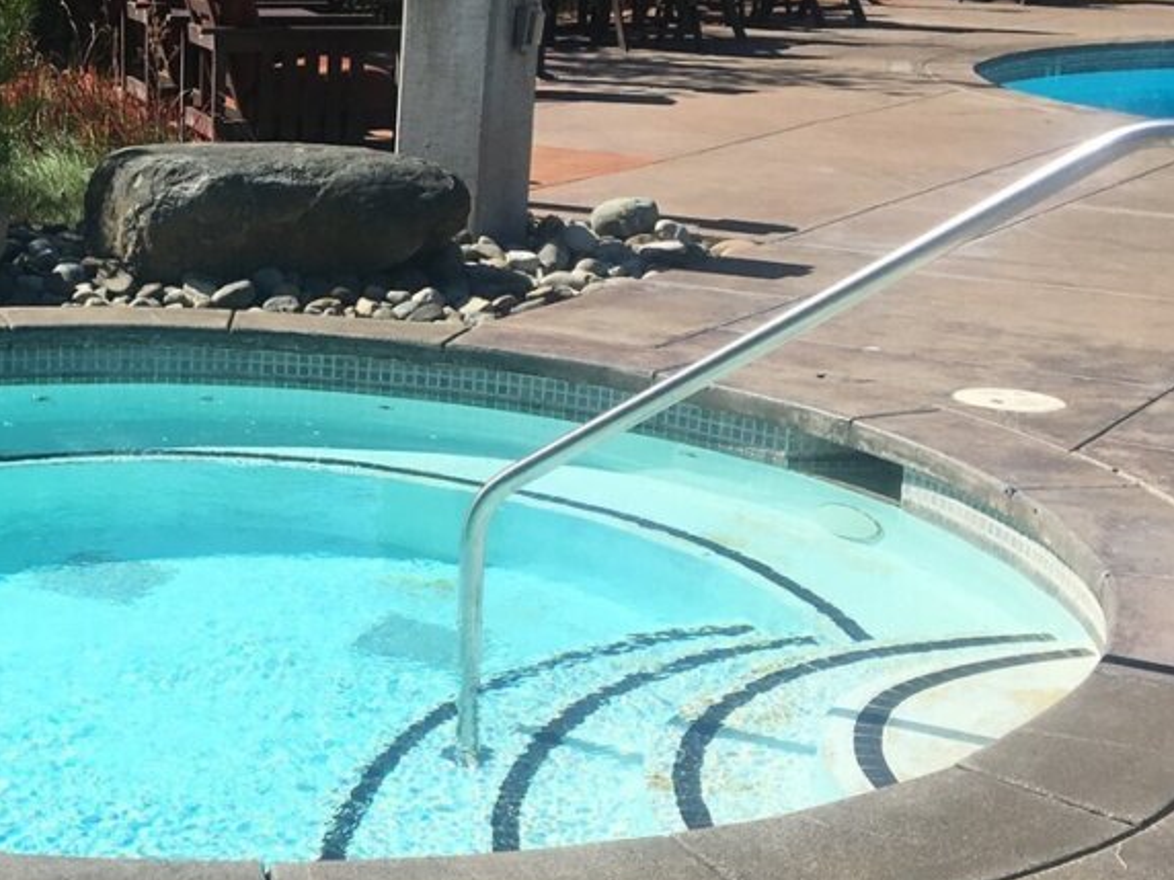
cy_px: 535
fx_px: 2408
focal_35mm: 71
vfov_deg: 20.7
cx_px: 152
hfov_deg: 26.6
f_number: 2.2
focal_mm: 4.15
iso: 25
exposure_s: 1/2331
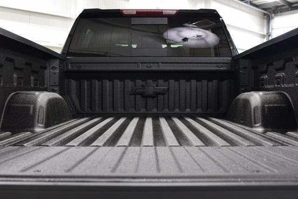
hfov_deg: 53.1
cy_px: 100
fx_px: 298
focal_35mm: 36
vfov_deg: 36.9
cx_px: 149
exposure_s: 1/60
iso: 1600
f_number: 4
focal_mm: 24
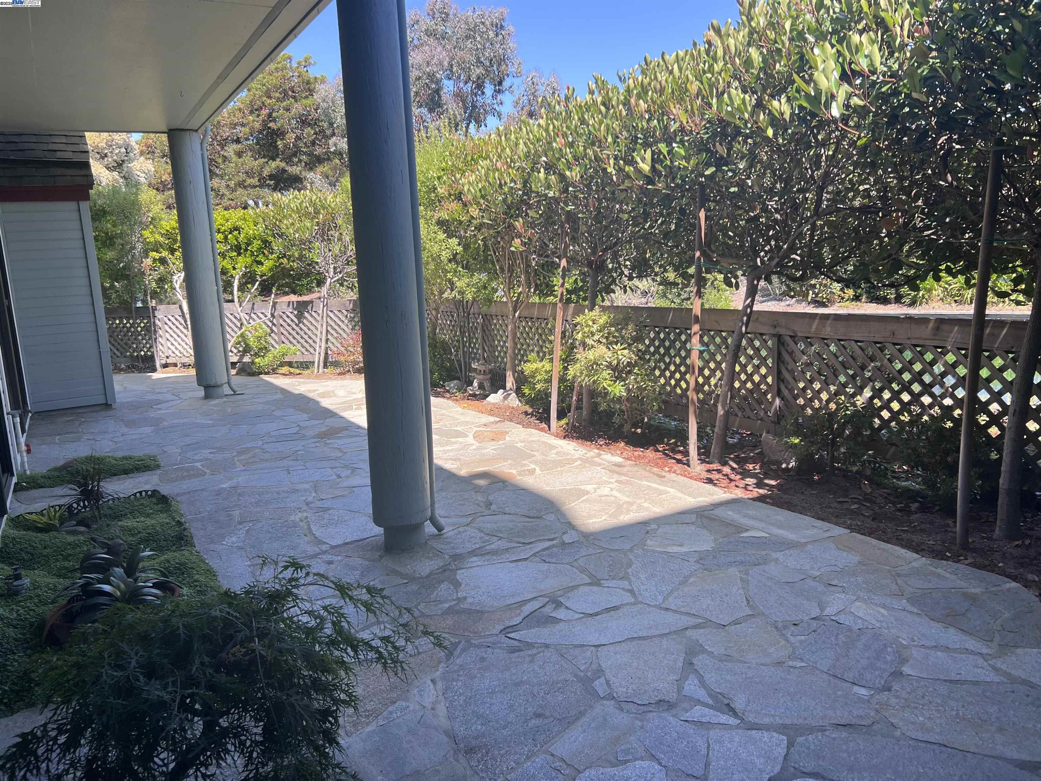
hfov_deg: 67.3
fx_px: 782
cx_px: 520
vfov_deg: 53.1
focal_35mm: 26
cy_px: 390
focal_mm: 5.7
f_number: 1.5
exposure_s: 1/666
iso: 50
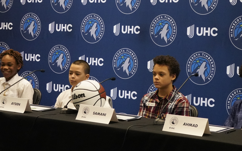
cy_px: 40
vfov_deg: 12.9
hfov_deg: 20.6
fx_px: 666
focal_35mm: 101
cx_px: 151
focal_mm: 35
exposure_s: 1/200
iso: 4000
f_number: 4.5
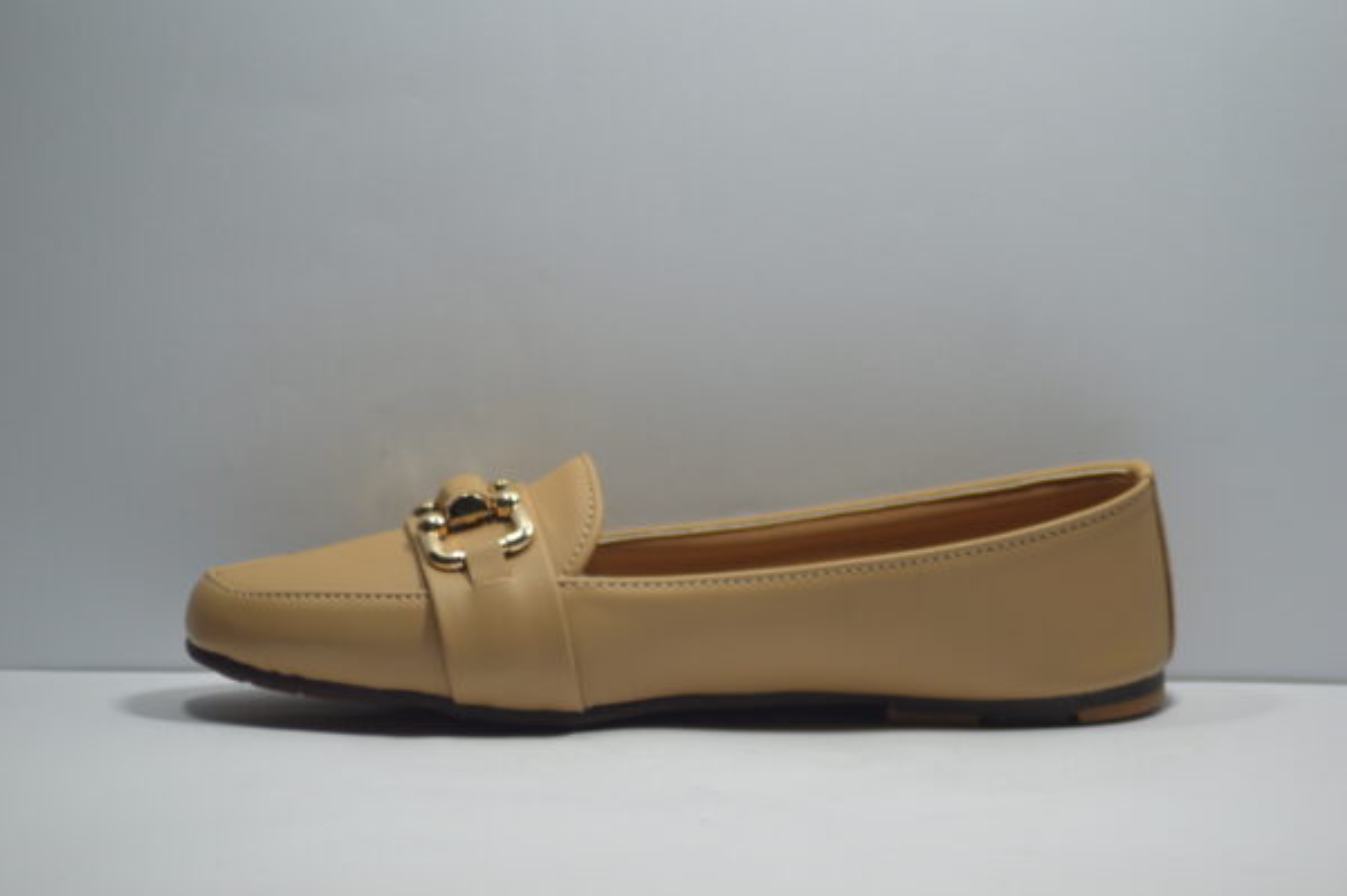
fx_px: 7570
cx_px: 674
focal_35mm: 202
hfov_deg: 10.2
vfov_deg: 6.8
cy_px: 448
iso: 400
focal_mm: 135
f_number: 4.2
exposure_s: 1/125
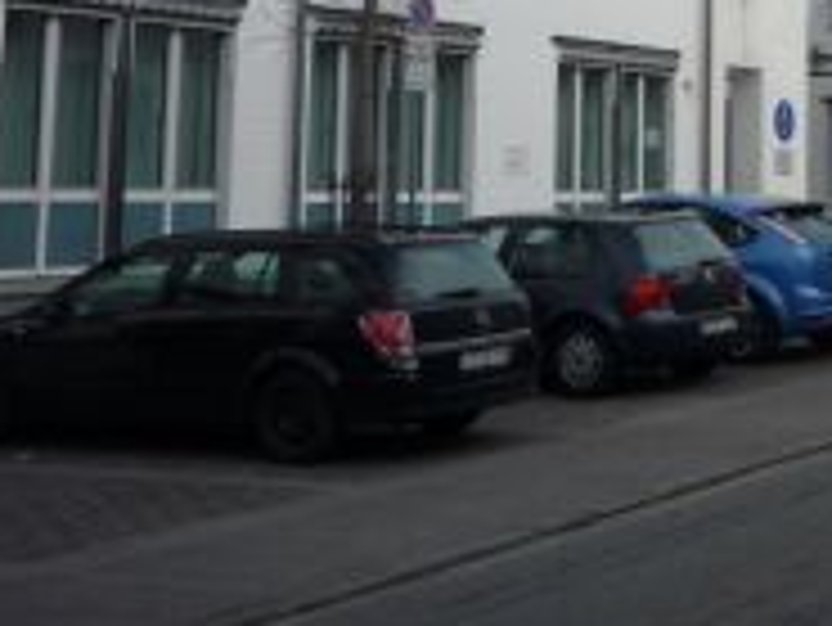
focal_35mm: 83
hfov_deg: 21.8
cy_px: -99
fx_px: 1996
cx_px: 998
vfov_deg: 17.1
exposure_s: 1/400
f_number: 5
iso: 100
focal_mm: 5.2
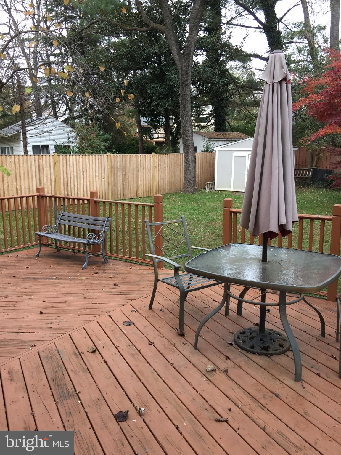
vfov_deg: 61.7
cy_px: 228
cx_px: 170
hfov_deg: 48.2
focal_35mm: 29
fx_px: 381
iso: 32
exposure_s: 1/125
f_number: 2.2
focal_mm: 4.15
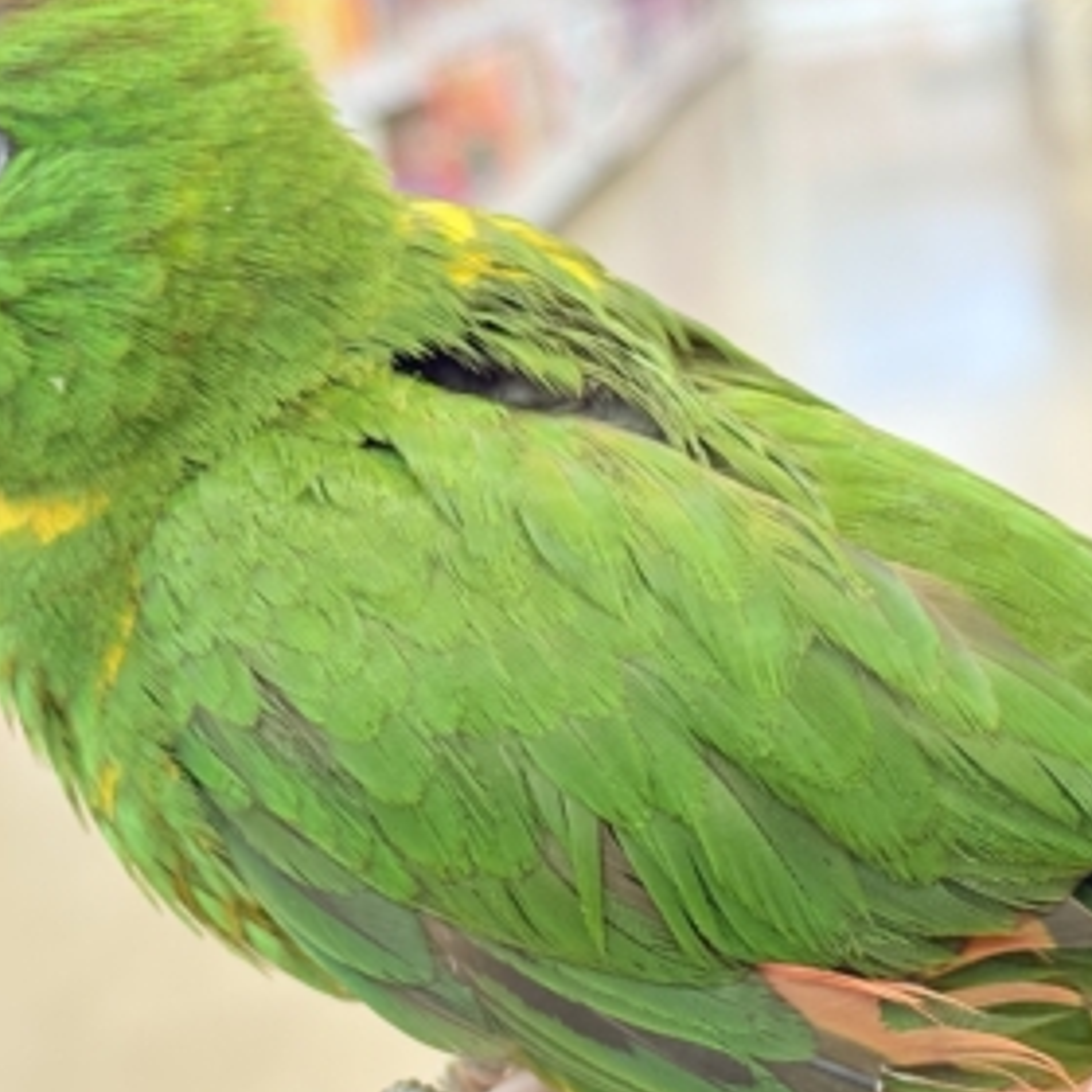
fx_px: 3747
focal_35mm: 105
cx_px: 523
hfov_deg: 16.6
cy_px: 534
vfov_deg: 16.6
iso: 100
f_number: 1.6
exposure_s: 1/50
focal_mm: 5.96
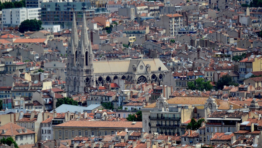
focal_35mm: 472
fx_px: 3280
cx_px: 131
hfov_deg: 4.6
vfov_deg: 2.6
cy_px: 64
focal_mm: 300
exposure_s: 1/8000
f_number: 5.6
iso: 1800
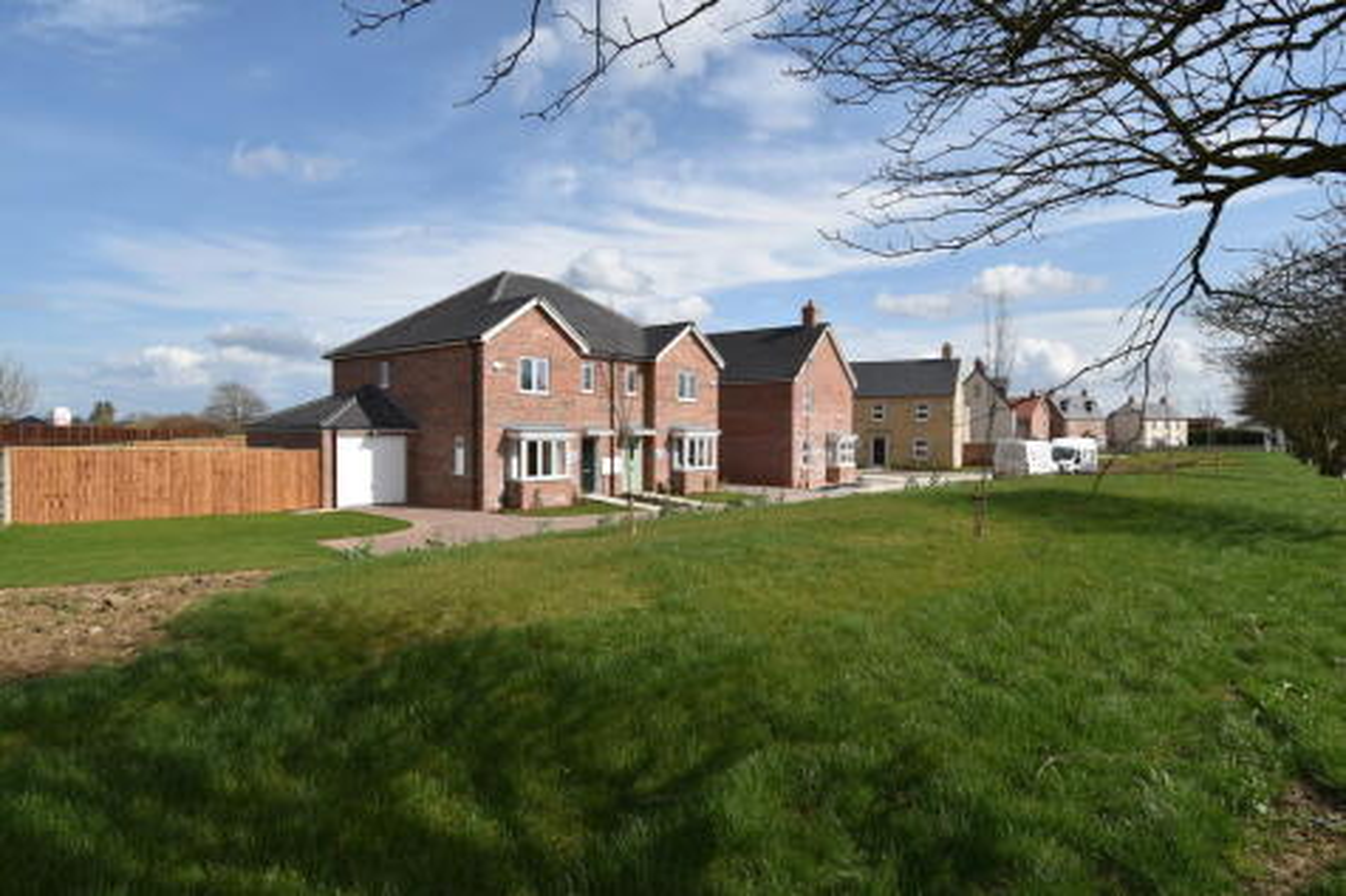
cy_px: 448
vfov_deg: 63.2
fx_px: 729
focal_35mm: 20
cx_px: 673
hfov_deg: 85.4
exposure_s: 1/320
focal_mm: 13
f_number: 9
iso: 100
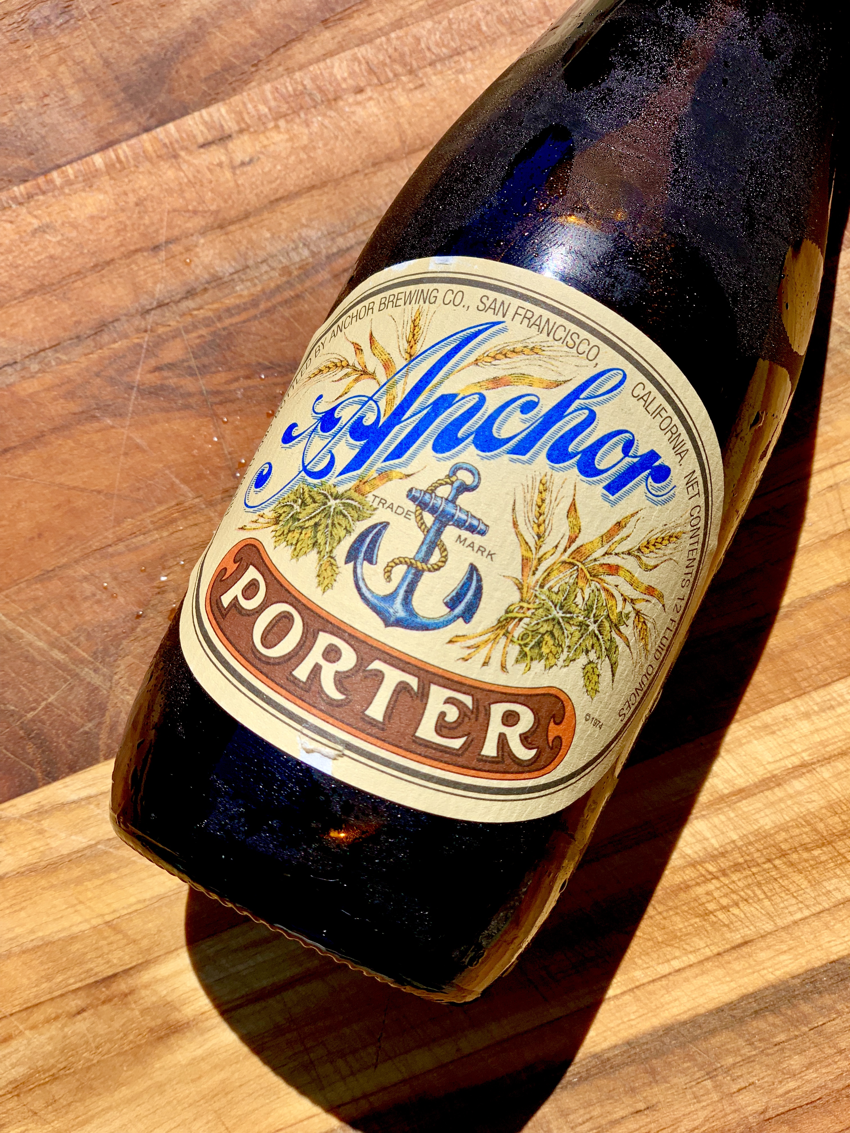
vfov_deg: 36.8
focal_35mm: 52
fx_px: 1702
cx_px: 425
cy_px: 566
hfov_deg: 28.0
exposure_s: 1/1845
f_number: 2.4
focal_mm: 6
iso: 16
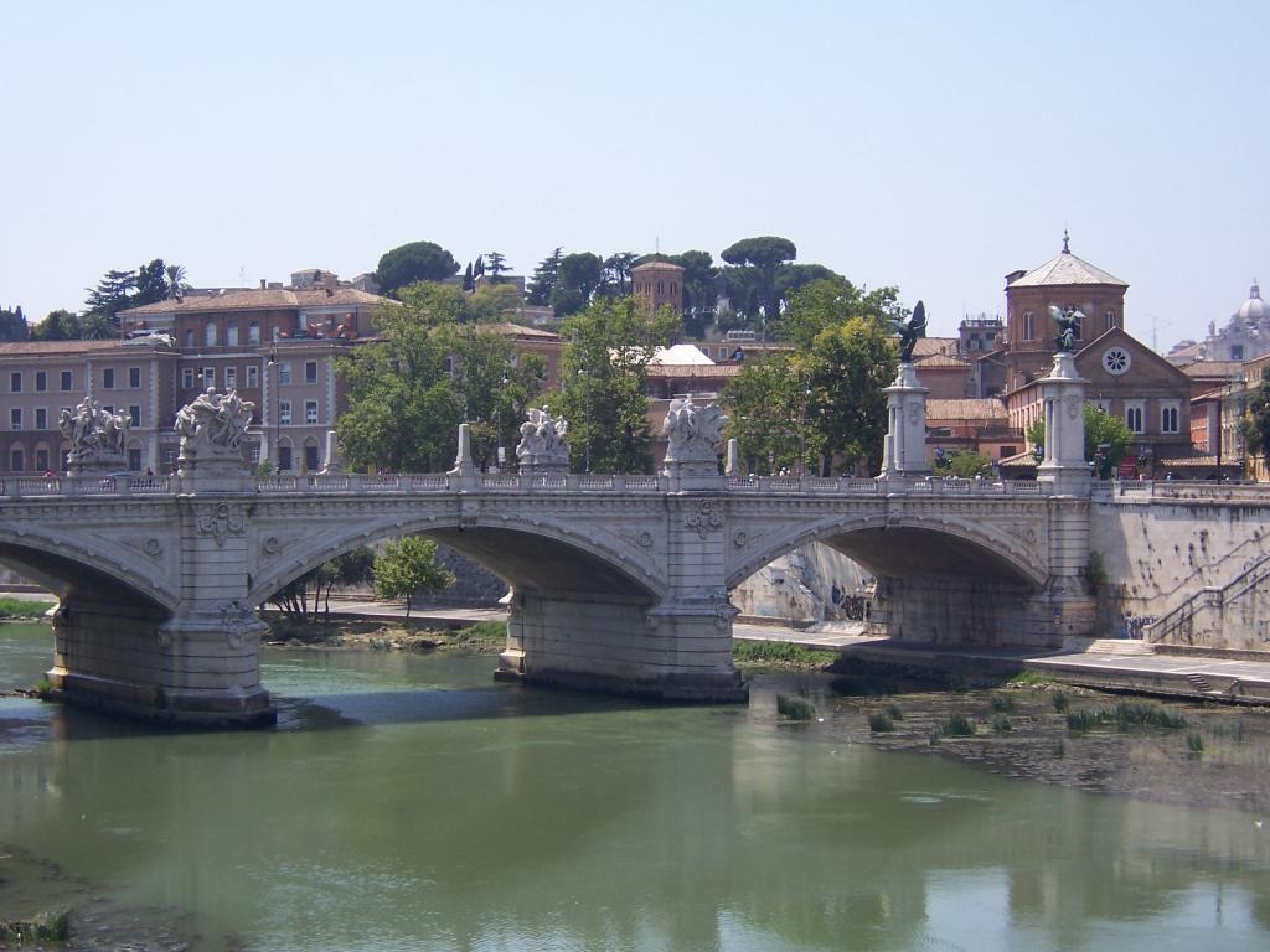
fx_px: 2421
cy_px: 476
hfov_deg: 29.4
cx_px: 635
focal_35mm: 66
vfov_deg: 22.3
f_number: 4
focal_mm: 11
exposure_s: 1/750
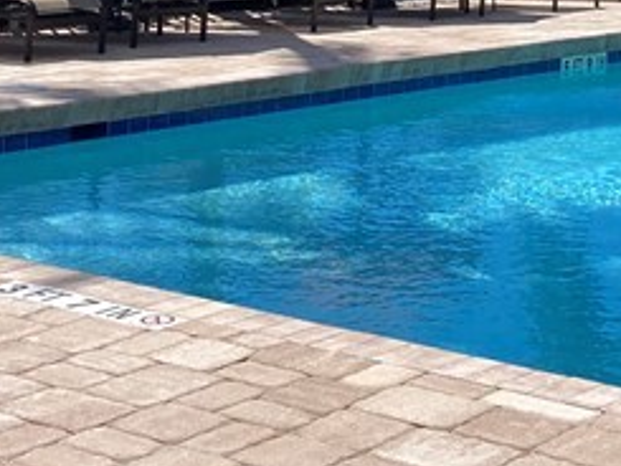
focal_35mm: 117
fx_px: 2100
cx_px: 444
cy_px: -160
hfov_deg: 16.8
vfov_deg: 12.3
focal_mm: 3.99
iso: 20
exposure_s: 1/2404
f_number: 1.8
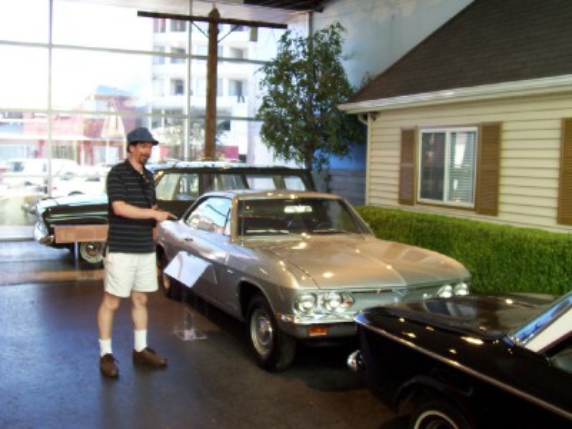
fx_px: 611
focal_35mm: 37
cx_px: 286
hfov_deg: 50.1
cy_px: 214
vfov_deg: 38.7
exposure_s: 1/15
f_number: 2.8
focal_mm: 5.6
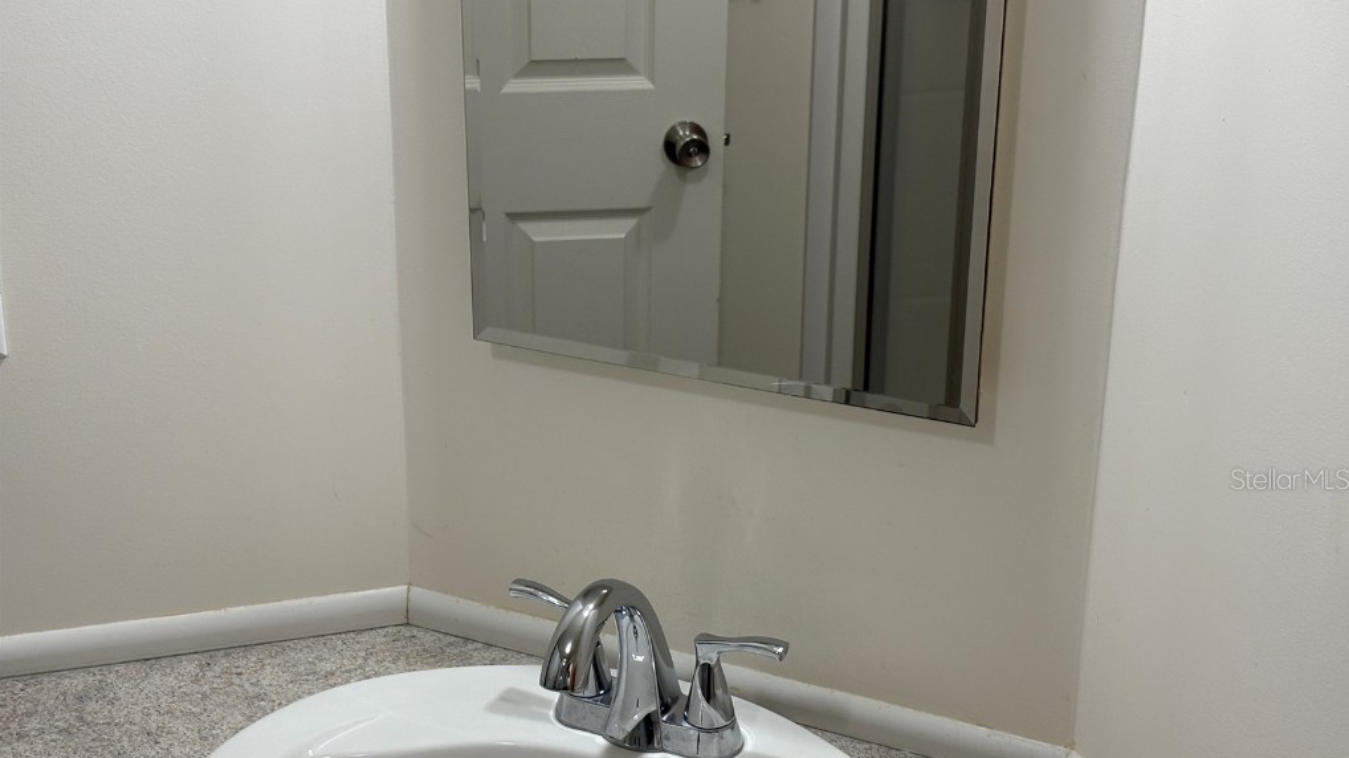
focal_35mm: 57
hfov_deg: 36.6
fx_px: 2038
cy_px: 478
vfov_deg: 21.0
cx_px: 677
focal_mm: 5.96
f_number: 1.6
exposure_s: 1/60
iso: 40
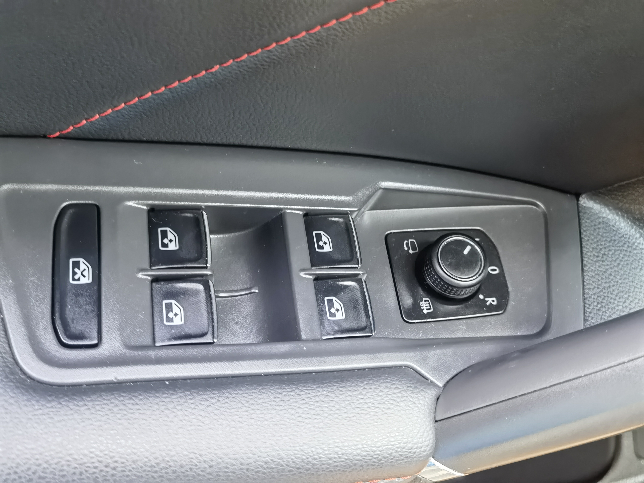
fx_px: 651
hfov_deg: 52.6
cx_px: 322
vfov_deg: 40.7
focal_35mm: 35
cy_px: 242
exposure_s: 1/33.3
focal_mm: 6.67
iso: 320
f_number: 1.9
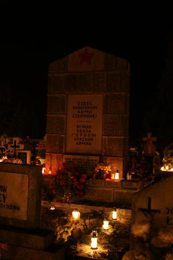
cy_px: 130
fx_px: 303
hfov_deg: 31.9
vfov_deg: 46.4
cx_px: 86
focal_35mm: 42
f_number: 3.2
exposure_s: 1.6
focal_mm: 28
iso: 200
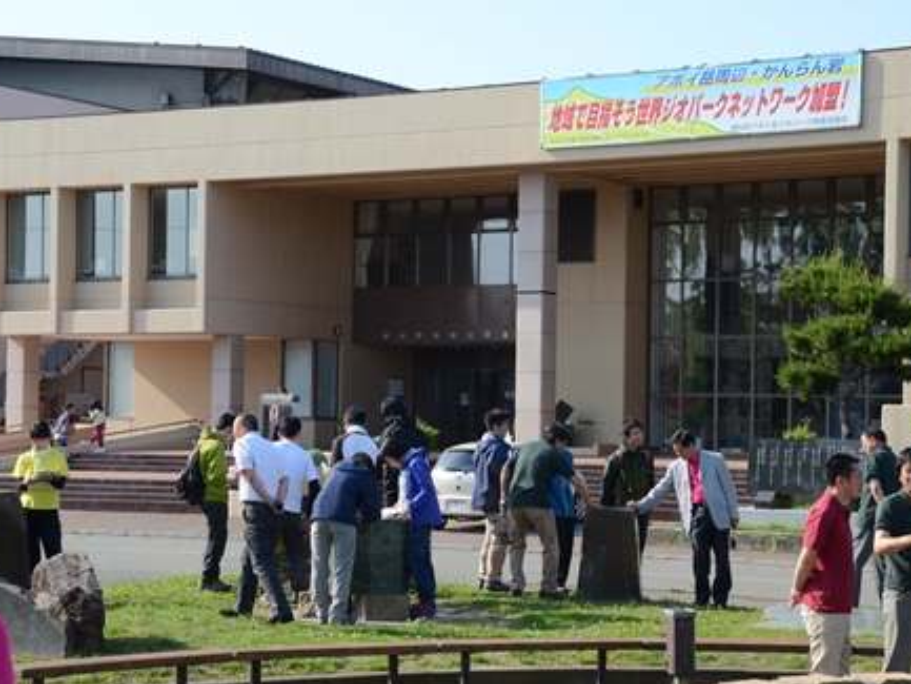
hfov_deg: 23.6
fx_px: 2185
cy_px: 346
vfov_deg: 17.8
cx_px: 459
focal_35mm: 83
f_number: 14
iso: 200
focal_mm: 50
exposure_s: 1/80
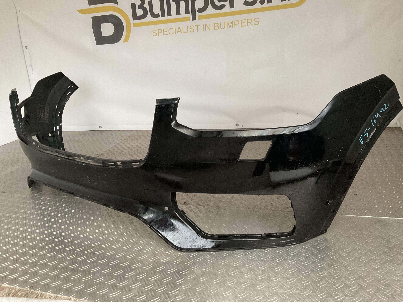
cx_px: 202
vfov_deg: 48.2
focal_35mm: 29
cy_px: 151
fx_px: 338
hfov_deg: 61.7
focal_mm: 3
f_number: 1.8
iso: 160
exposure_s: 1/50
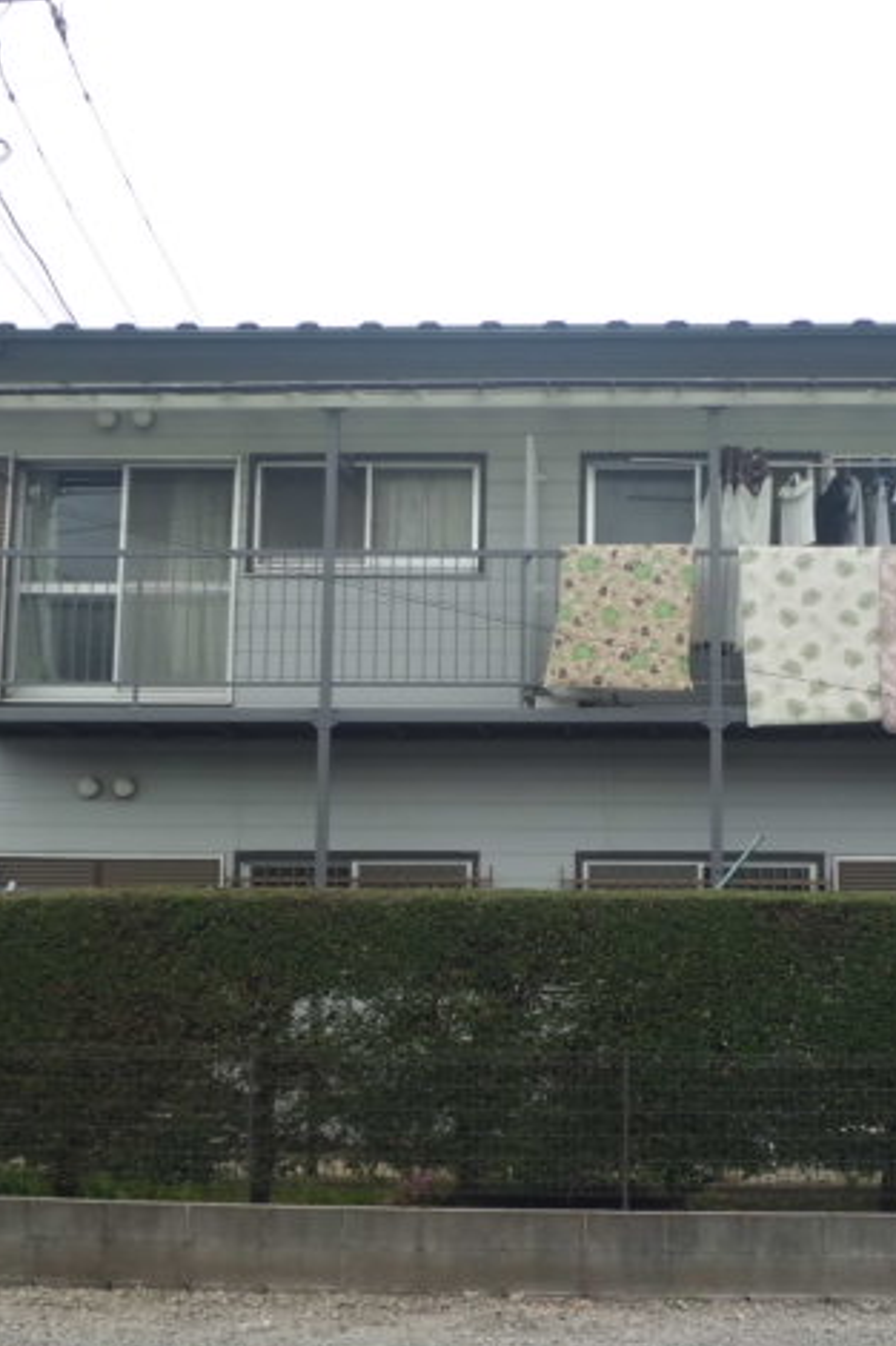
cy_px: 679
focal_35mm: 51
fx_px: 1905
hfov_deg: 26.4
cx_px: 570
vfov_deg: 38.9
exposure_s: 1/80
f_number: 8.8
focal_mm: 6.4
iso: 64
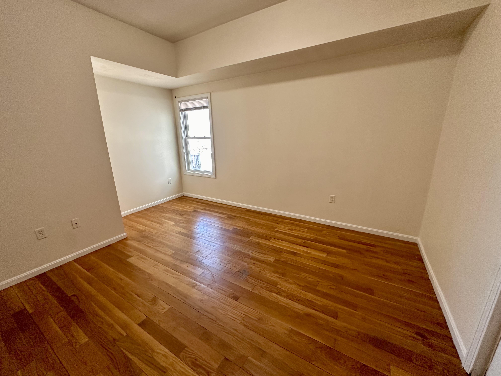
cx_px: 250
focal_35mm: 14
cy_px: 188
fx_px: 203
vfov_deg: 85.7
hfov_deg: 102.1
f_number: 2.2
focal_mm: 2.22
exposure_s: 1/120
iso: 250
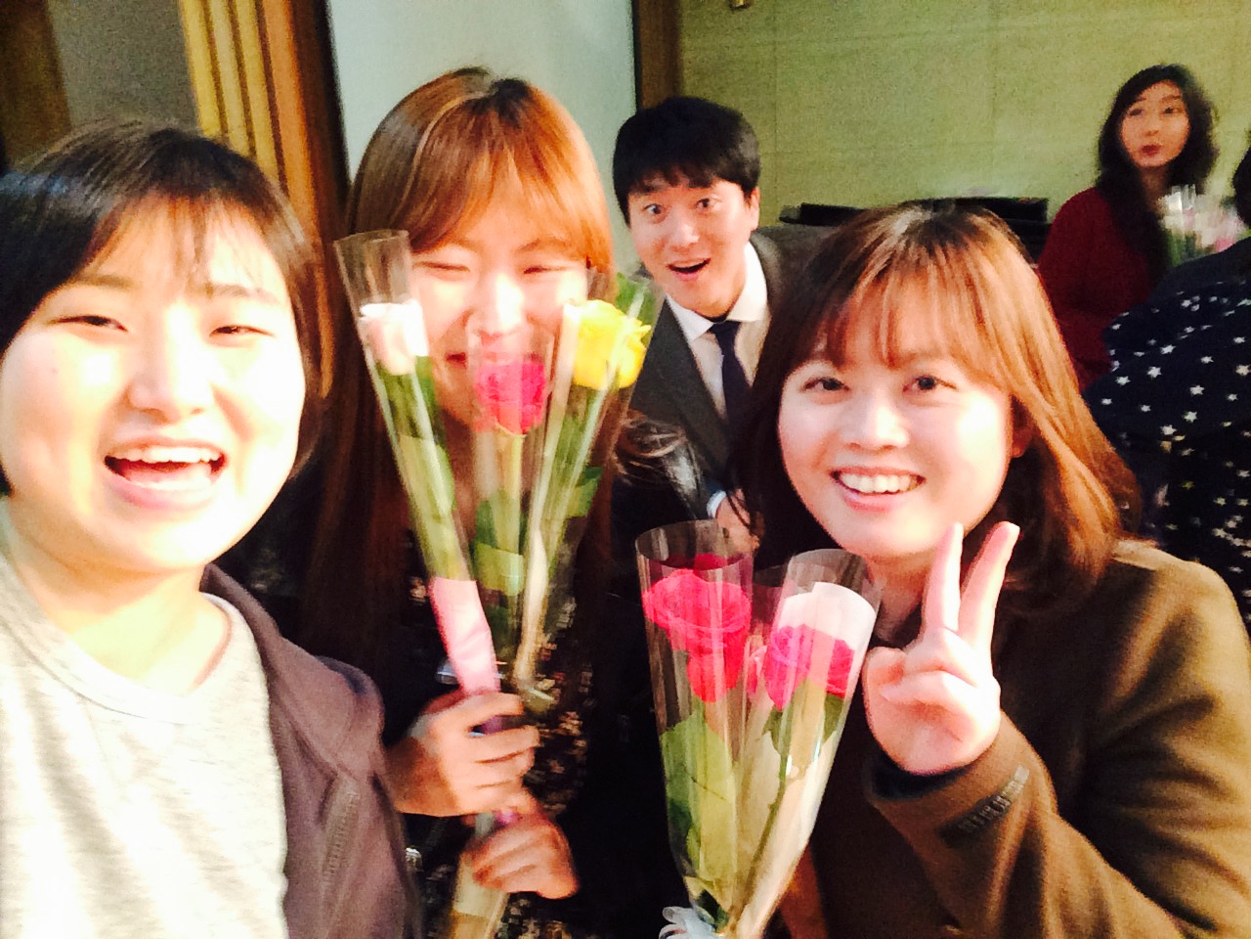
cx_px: 626
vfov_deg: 45.4
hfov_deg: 58.4
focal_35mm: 31
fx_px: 1120
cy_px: 470
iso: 400
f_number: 2.4
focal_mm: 2.15
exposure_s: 1/30
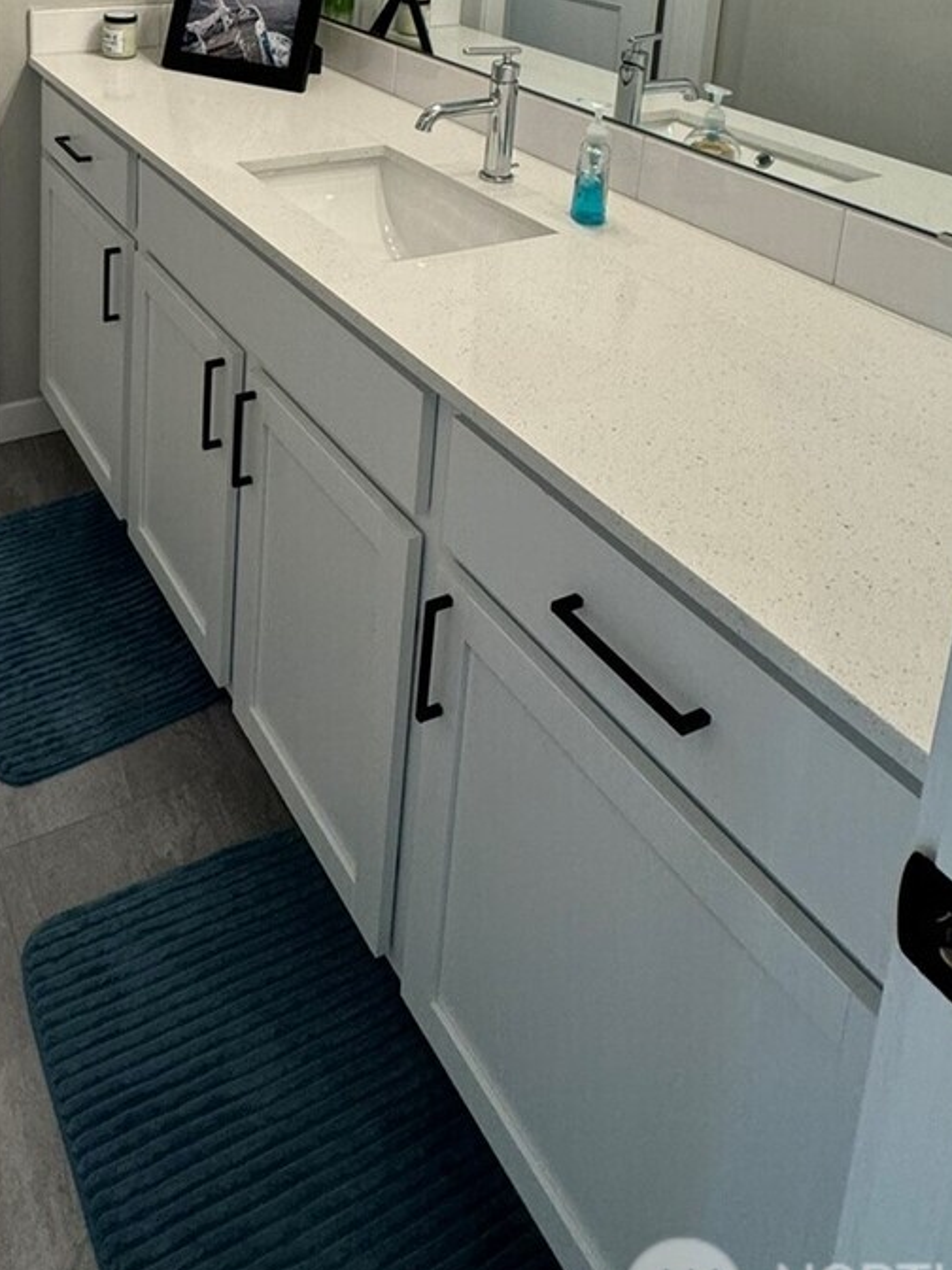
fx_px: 1100
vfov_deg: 49.9
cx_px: 179
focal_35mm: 30
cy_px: 26
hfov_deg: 44.3
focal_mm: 2.22
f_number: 2.2
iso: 200
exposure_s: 1/120
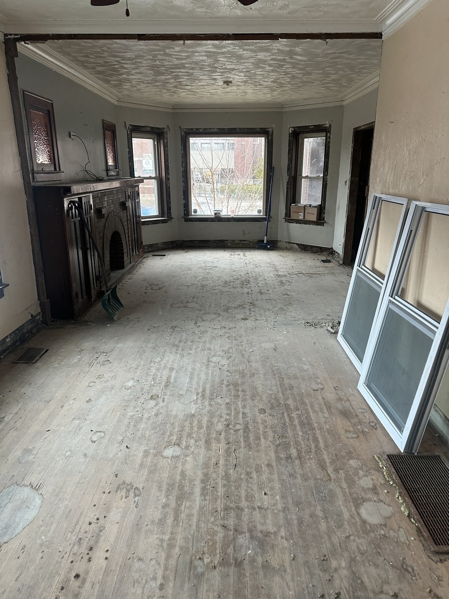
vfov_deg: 71.6
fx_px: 415
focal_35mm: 24
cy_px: 300
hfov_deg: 56.8
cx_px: 224
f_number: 1.78
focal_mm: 6.86
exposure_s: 1/78
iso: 250
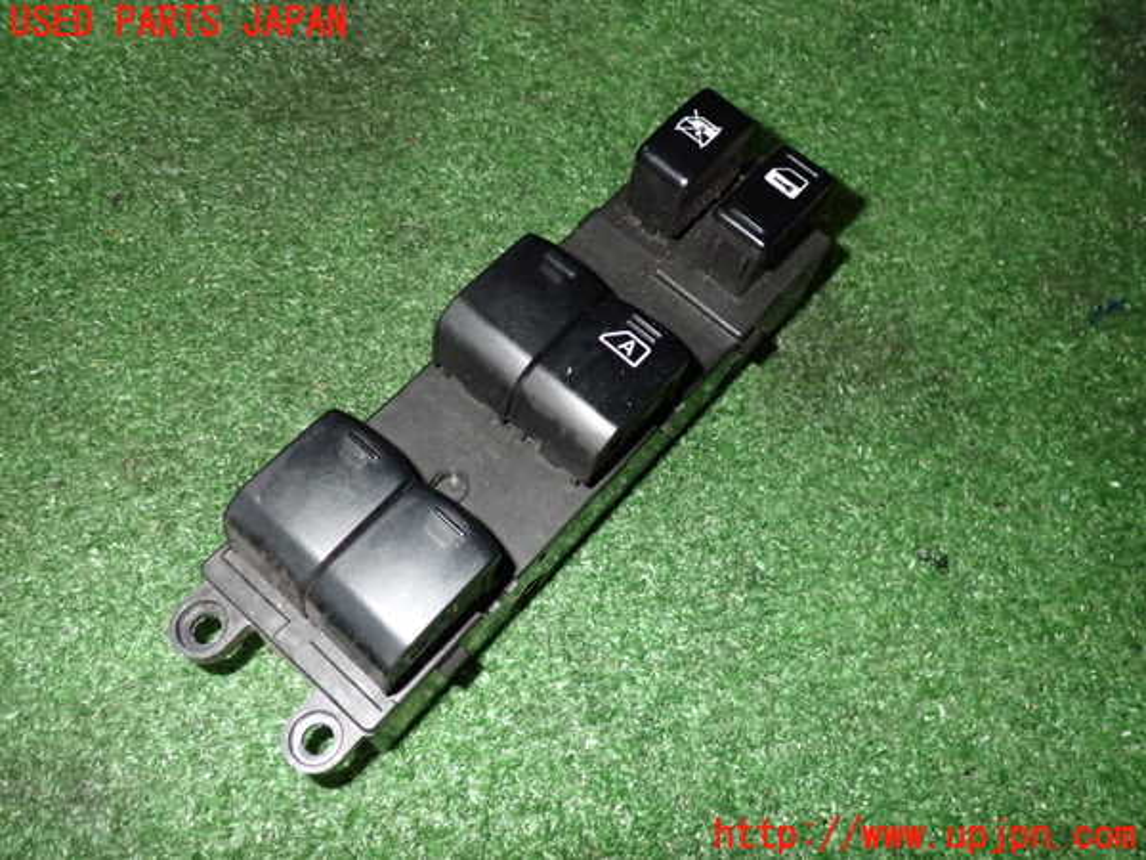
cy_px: 430
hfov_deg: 60.0
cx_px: 573
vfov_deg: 46.8
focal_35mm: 30
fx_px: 993
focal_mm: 5.4
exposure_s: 1/30
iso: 640
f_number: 6.3
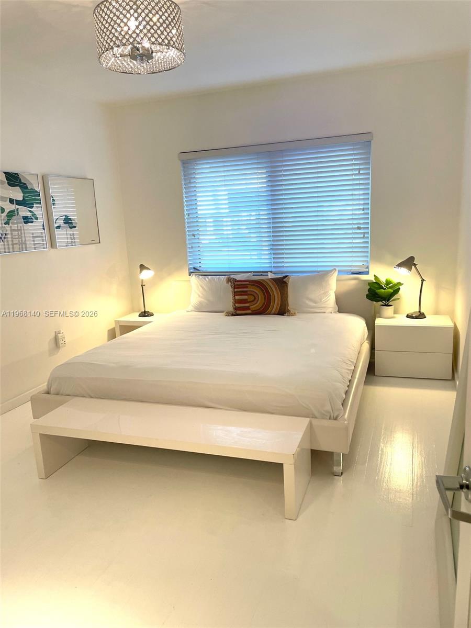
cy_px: 314
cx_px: 236
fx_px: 472
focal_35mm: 26
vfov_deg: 67.3
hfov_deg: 53.1
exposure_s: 1/120
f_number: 1.6
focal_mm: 4.2
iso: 100
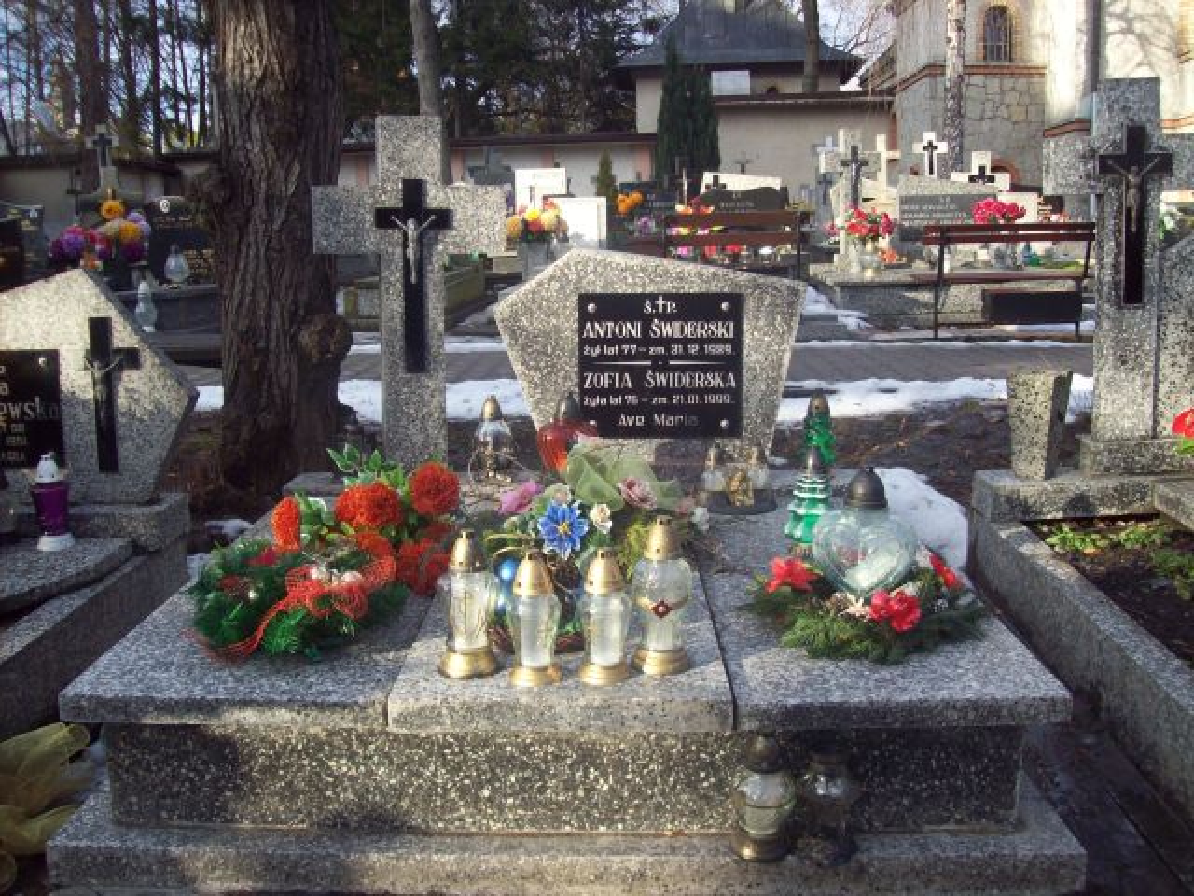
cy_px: 448
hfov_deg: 51.4
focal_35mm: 36
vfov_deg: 39.7
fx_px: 1242
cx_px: 597
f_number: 2.7
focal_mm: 6
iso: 80
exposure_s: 1/290
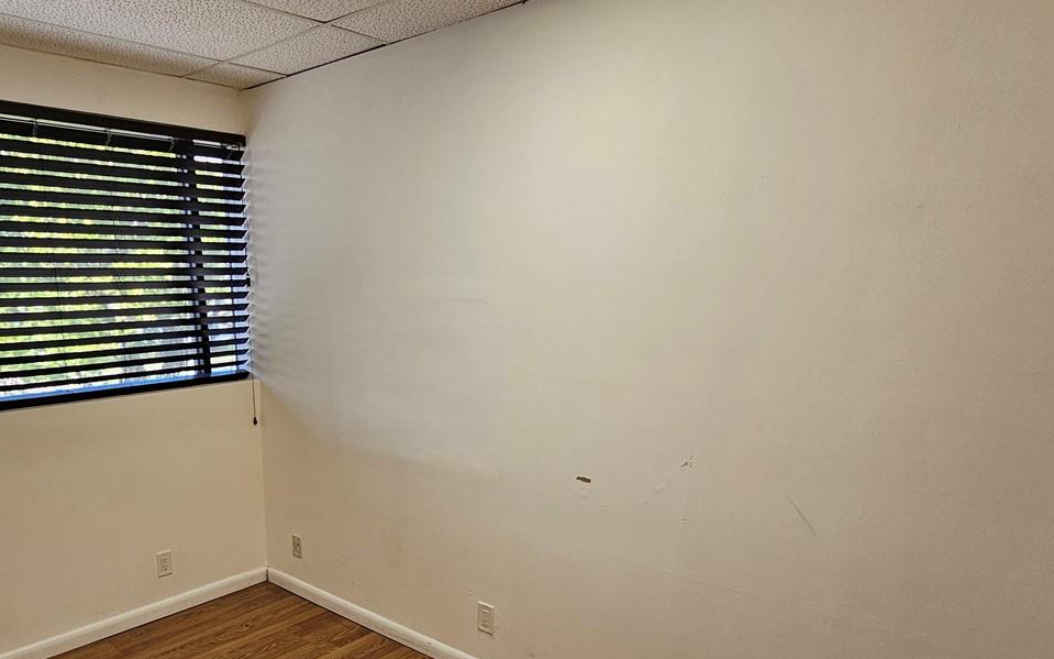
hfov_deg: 74.8
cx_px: 353
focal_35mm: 23
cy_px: 517
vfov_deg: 50.1
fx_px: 661
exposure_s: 1/60
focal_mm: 2.2
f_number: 2.2
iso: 50
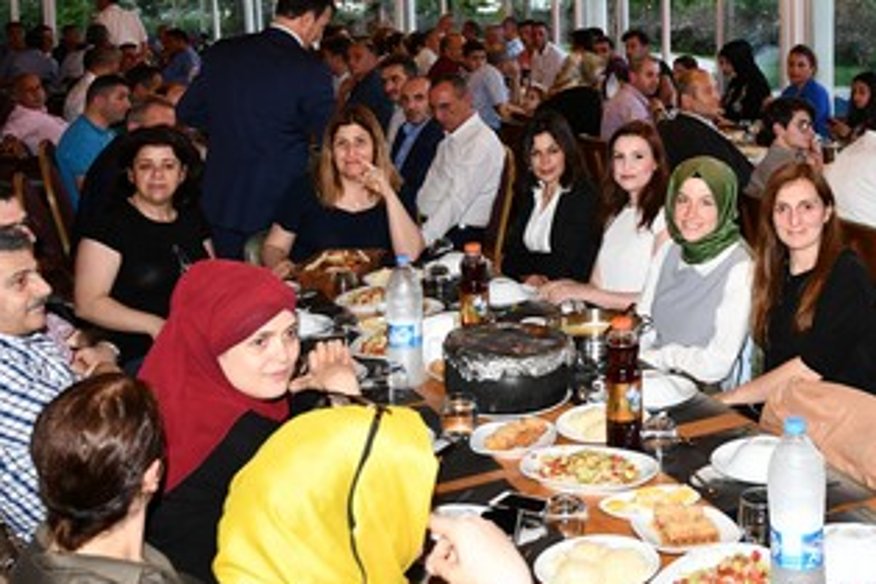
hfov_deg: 37.5
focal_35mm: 51
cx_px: 698
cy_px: 88
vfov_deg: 25.8
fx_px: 1241
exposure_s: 1/60
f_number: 8
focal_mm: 24
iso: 1600
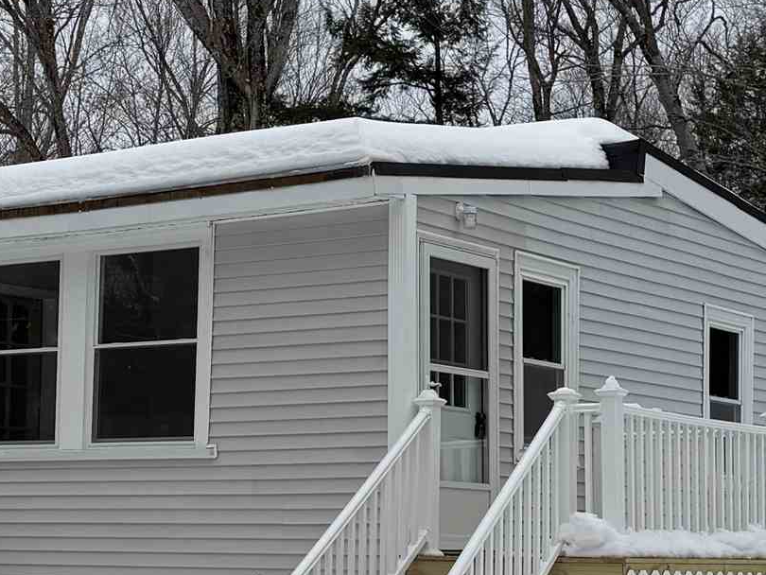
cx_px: 297
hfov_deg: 21.5
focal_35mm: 91
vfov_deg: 16.2
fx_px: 2014
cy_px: 351
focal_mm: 6.76
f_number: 1.78
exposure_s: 1/4673
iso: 80
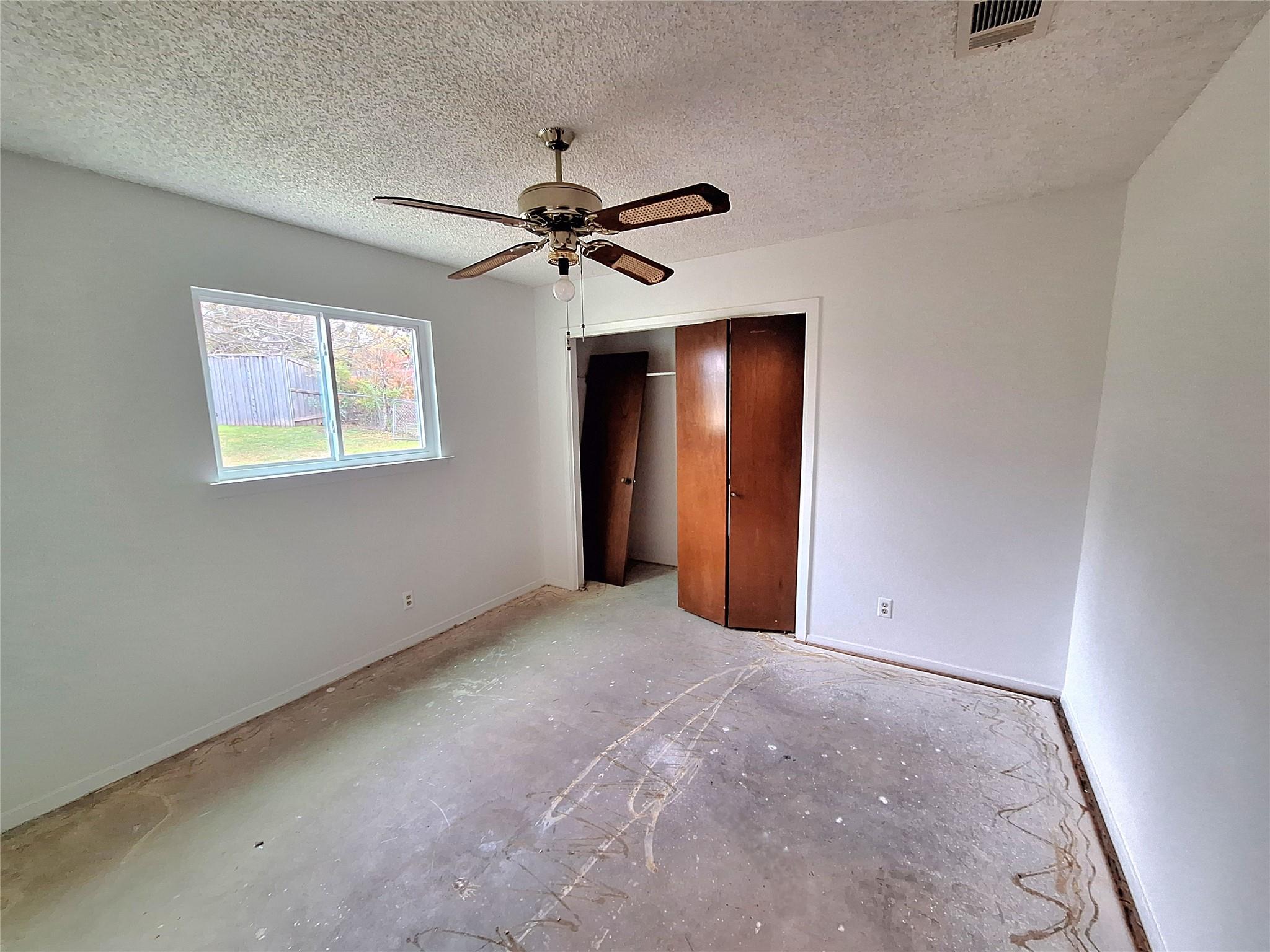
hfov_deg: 106.2
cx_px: 635
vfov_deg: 89.9
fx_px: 477
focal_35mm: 13
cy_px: 476
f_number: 2.2
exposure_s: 1/40
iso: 200
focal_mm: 1.74
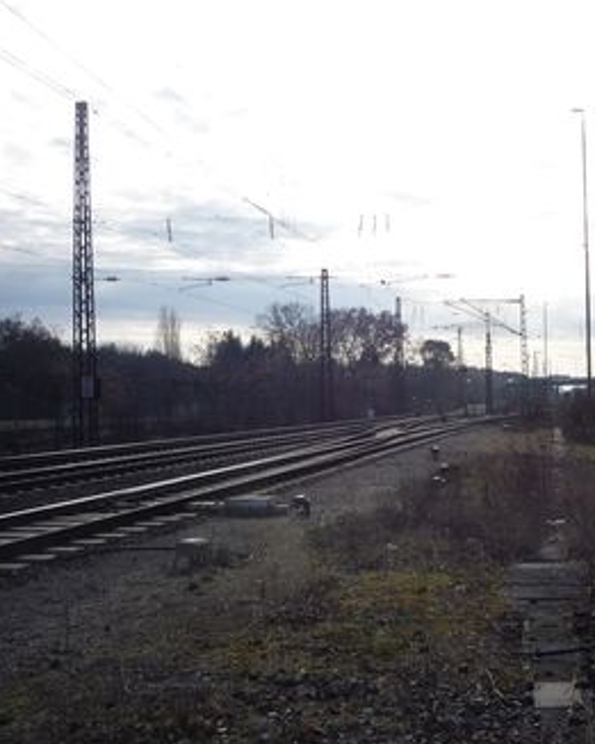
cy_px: 388
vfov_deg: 40.3
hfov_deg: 31.8
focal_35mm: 46
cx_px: 486
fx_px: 1012
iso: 100
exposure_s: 1/400
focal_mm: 5.2
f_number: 5.6
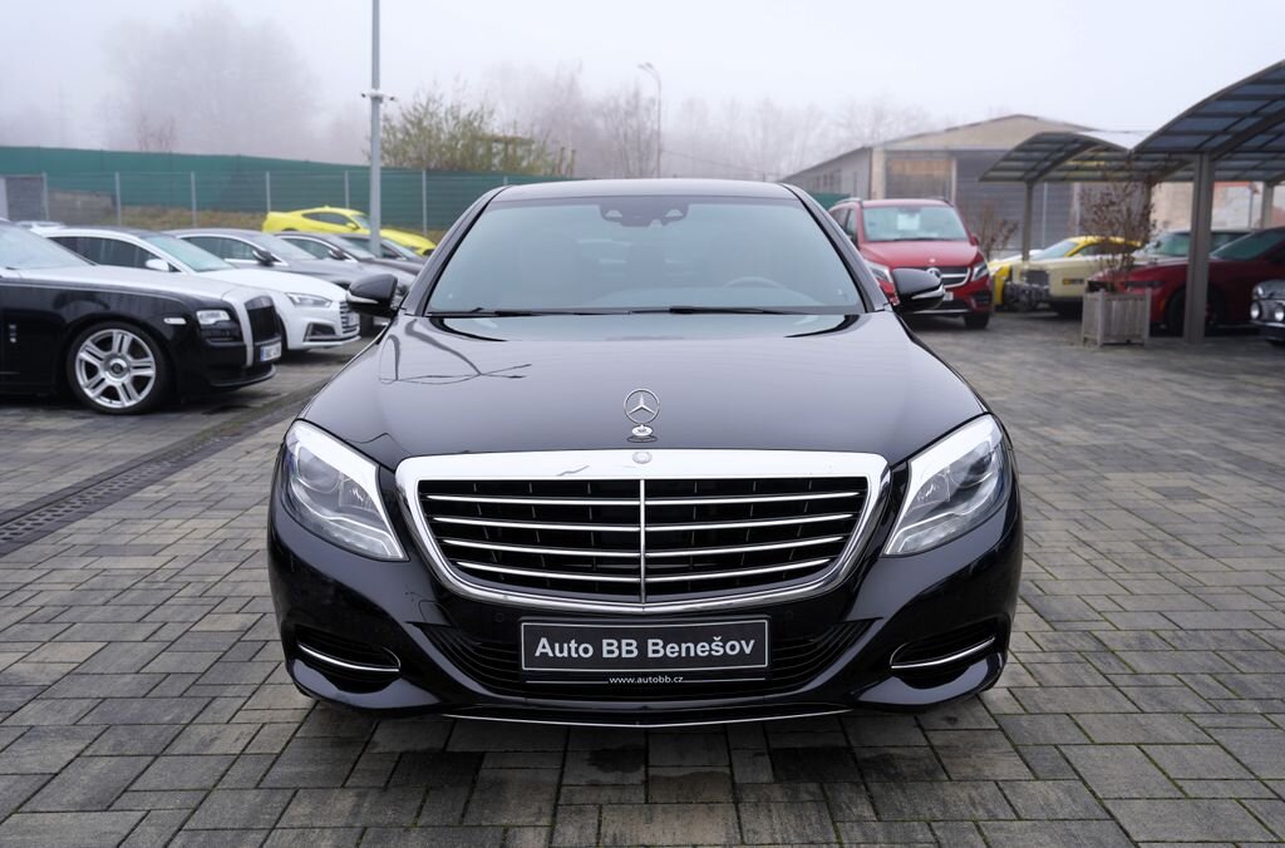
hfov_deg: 55.9
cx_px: 642
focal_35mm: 34
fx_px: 1210
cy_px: 424
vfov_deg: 38.6
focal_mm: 34
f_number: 4.5
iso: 100
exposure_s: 1/100
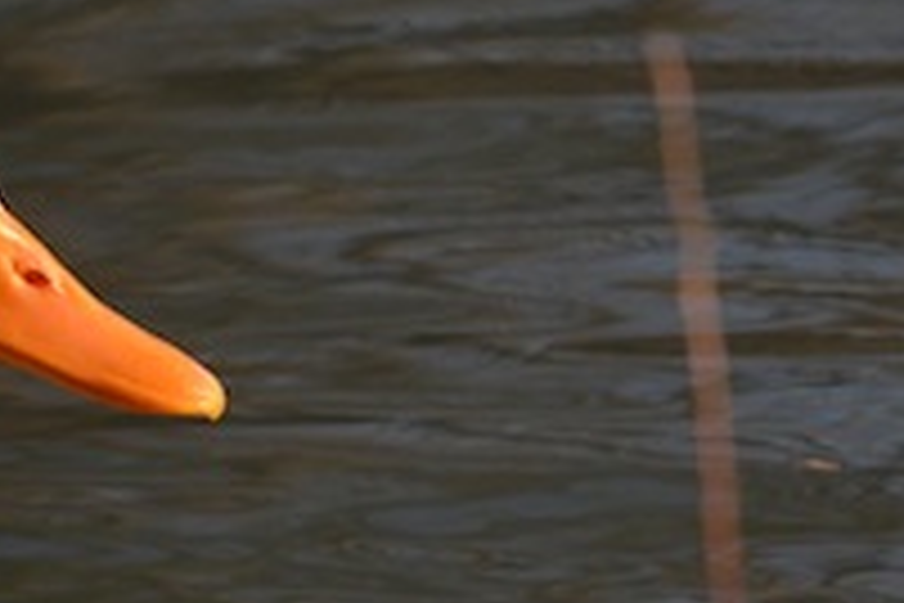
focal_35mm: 1271
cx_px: -778
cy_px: 742
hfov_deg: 1.6
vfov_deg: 1.1
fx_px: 31914
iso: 200
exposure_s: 1/250
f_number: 8
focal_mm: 200
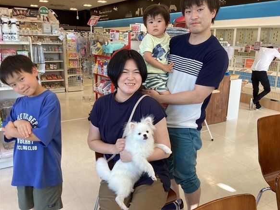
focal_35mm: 32
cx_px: 144
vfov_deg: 44.2
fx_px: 259
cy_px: 102
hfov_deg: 56.8
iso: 40
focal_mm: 3.3
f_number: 2.4
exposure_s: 1/100
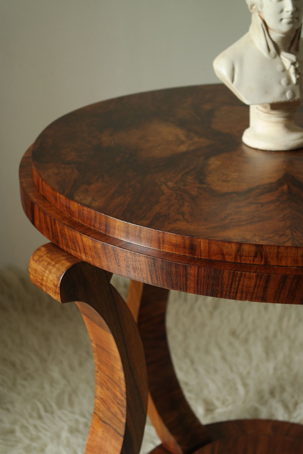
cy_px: 227
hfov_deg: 19.7
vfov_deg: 29.2
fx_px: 871
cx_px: 152
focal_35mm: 69
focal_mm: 45
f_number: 5.6
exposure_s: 1/30
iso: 400
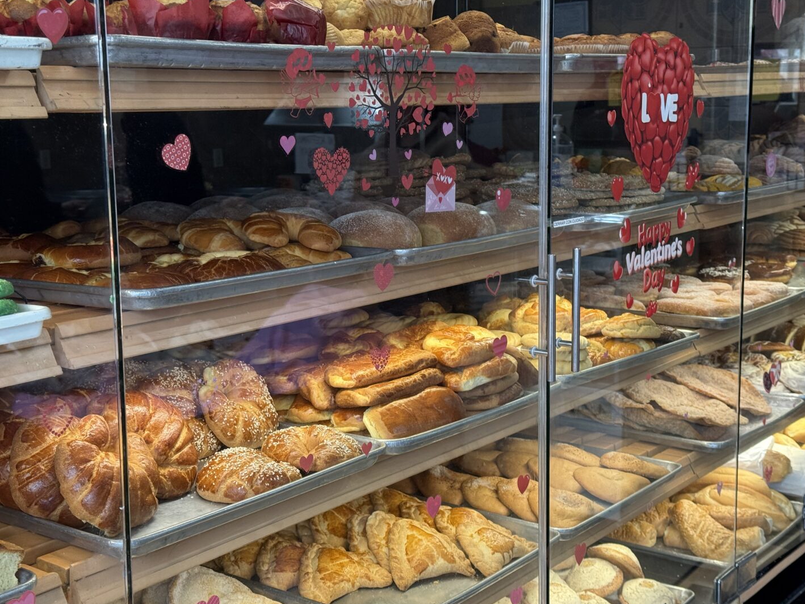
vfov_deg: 28.0
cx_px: 372
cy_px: 288
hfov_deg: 36.8
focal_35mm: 52
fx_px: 1209
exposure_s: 1/120
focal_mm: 6.76
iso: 200
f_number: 1.78
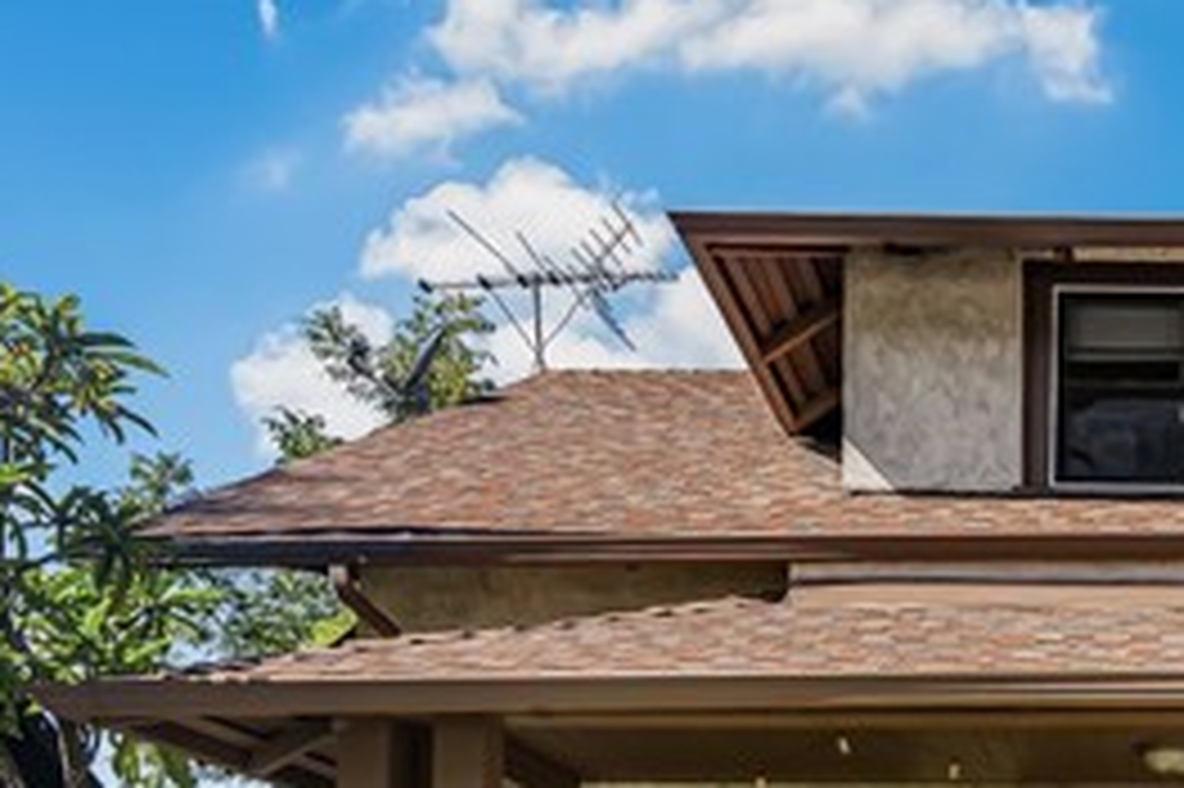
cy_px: 741
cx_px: 1202
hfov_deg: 42.4
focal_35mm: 39
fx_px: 1282
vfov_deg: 32.1
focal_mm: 16
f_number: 5.6
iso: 160
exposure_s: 1/640
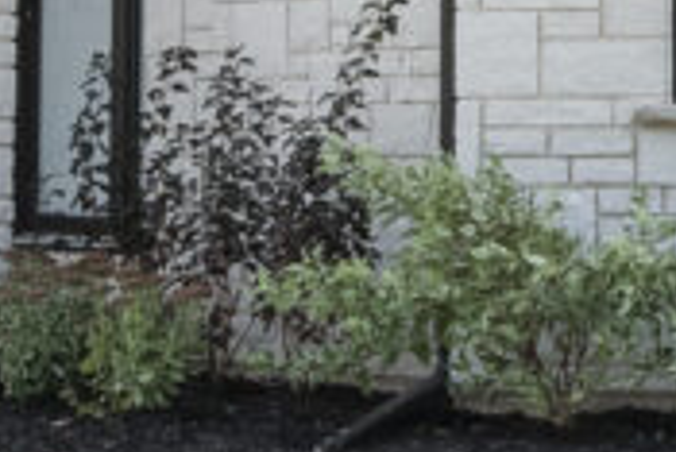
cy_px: -139
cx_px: 1062
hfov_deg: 7.7
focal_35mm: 261
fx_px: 4905
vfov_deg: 5.2
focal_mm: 38
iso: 640
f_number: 3.2
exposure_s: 1/8000
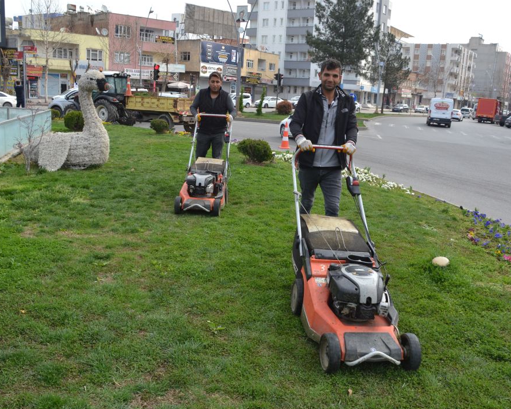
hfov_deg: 57.2
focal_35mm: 31
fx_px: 469
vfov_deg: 47.1
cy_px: 206
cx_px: 259
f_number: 5.6
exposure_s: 1/125
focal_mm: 18
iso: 140
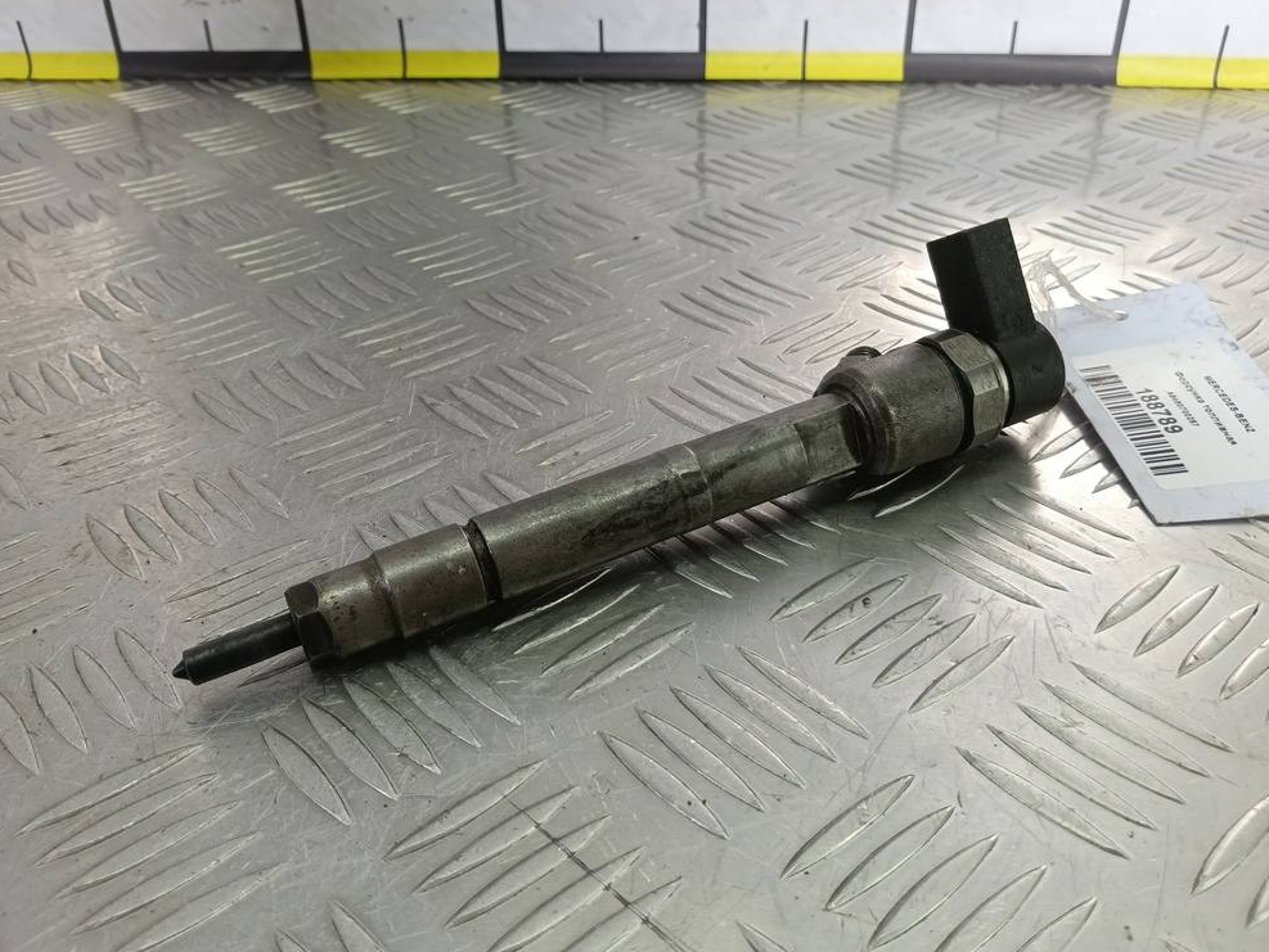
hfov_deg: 63.4
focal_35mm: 28
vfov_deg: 49.8
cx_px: 652
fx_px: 1027
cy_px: 460
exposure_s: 1/100
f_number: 1.6
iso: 119
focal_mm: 4.11
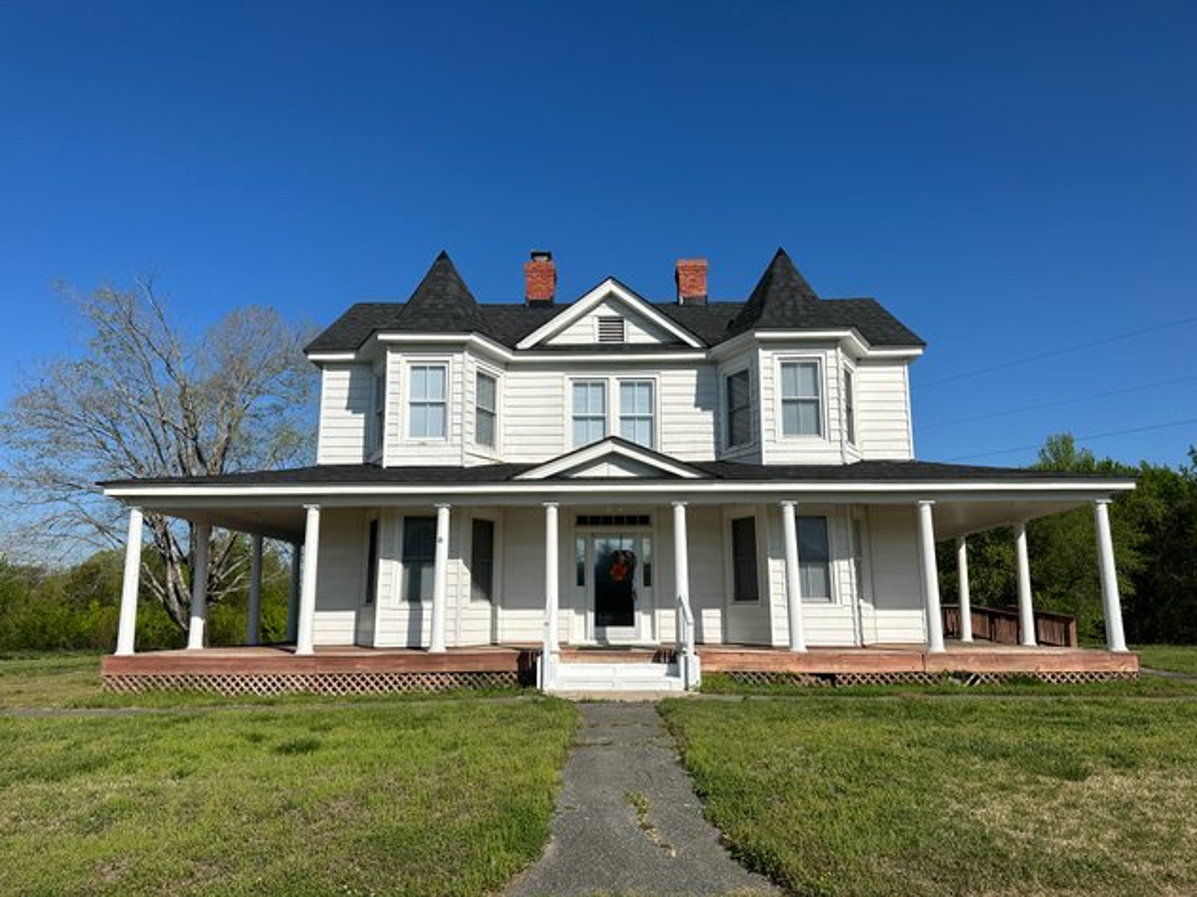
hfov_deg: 71.6
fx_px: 830
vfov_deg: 56.8
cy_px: 448
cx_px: 598
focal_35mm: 24
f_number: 1.78
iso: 80
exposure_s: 1/8197
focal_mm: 6.86
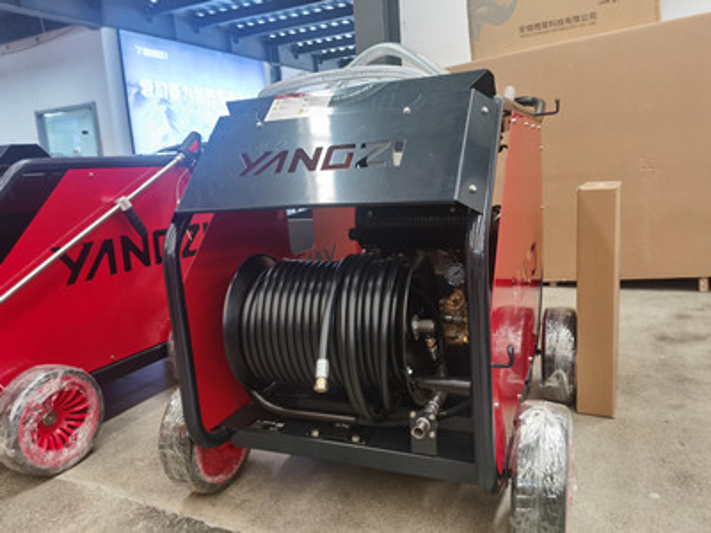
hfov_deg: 65.3
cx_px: 356
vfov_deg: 51.4
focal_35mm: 27
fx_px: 555
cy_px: 266
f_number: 1.6
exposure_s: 1/100
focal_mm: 5.56
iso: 160
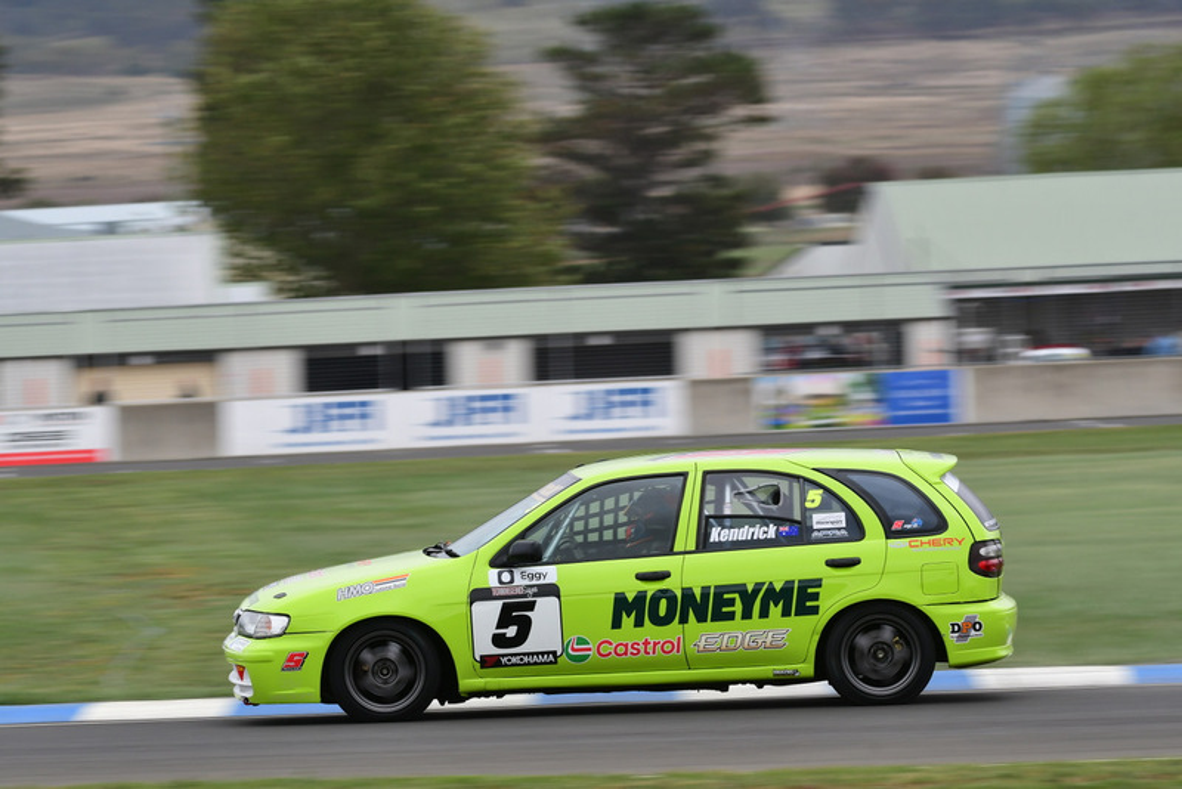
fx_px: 10838
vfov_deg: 4.2
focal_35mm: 330
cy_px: 394
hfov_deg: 6.2
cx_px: 591
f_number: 10
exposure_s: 1/250
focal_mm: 220
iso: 320
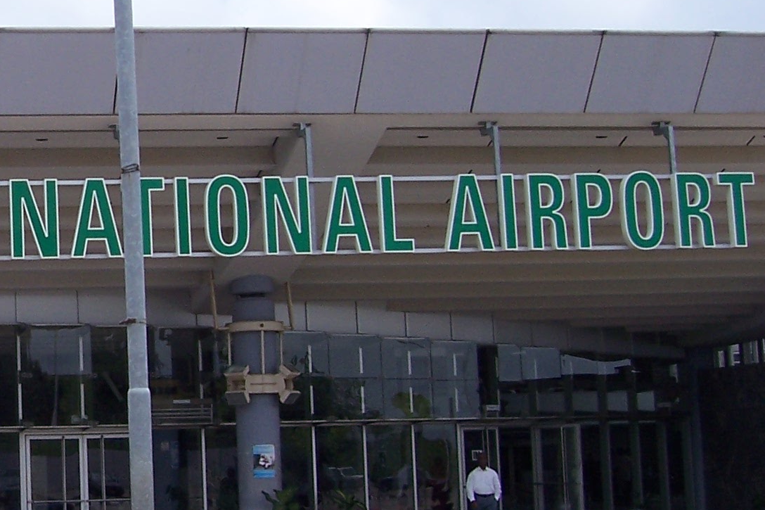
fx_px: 1700
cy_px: 208
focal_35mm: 80
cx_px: -124
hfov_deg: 23.4
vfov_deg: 17.0
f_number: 5.6
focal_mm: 5.6
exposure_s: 1/500
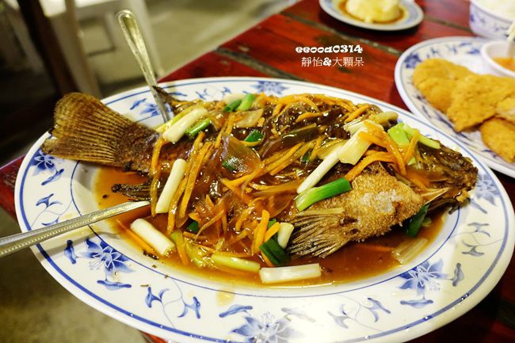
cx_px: 258
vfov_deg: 53.1
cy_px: 172
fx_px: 343
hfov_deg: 73.8
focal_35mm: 24
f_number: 1.8
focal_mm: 8.8
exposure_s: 1/13
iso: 1000
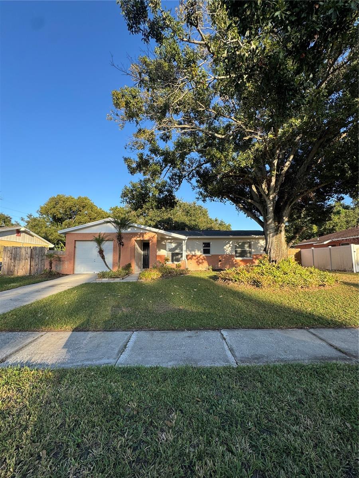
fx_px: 194
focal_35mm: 14
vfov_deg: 102.1
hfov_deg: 85.7
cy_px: 239
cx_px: 180
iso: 40
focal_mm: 2.22
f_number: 2.2
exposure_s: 1/467
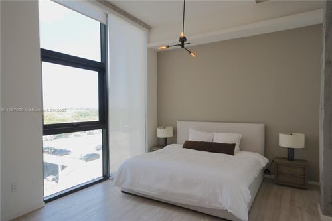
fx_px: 221
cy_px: 110
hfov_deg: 73.8
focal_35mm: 24
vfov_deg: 53.1
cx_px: 166
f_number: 4
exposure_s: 1/60
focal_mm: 24
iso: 125
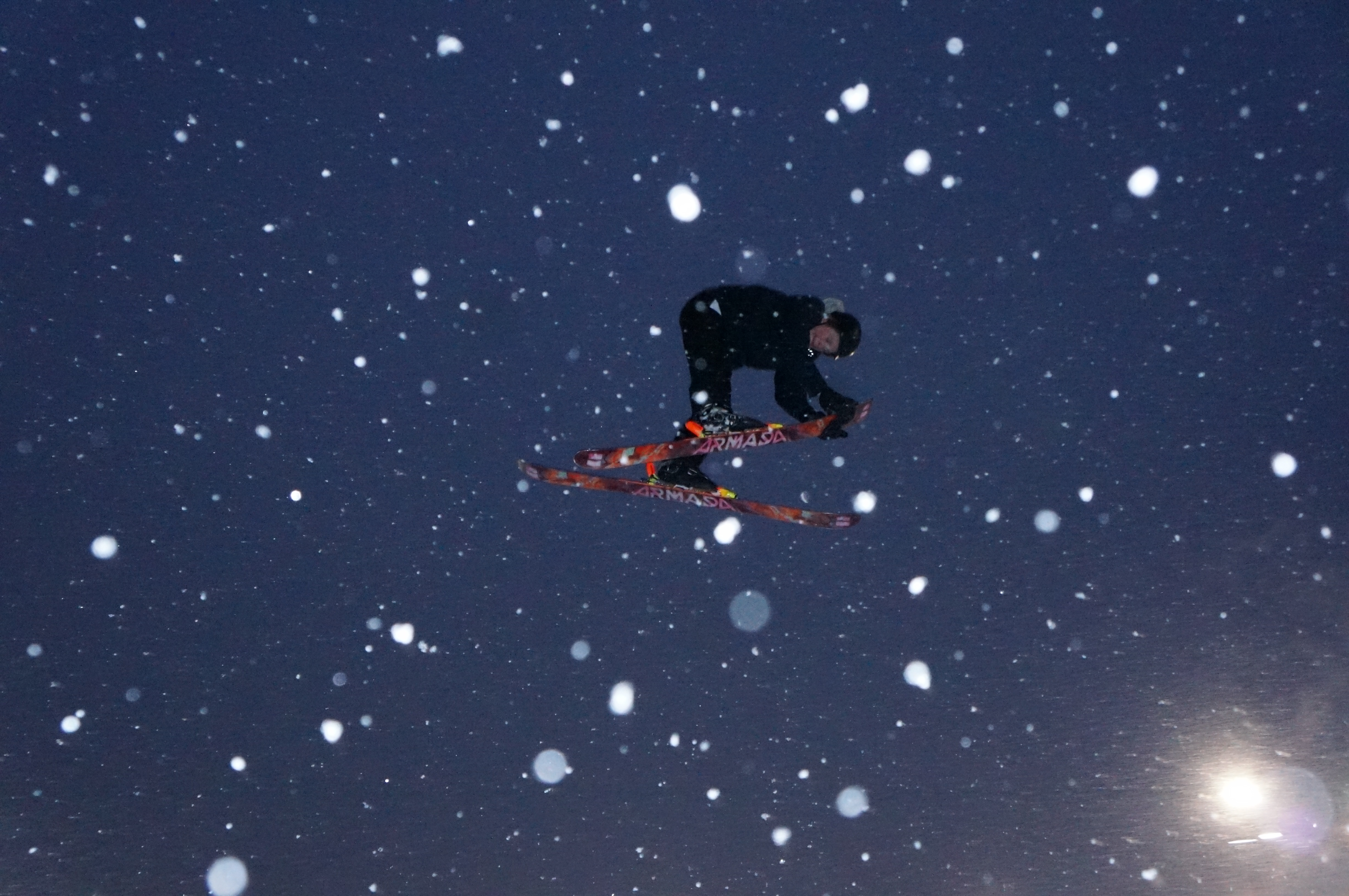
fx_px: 1572
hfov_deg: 46.4
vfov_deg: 31.8
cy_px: 448
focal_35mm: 42
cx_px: 674
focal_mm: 28
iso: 6400
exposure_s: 1/160
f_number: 5.6
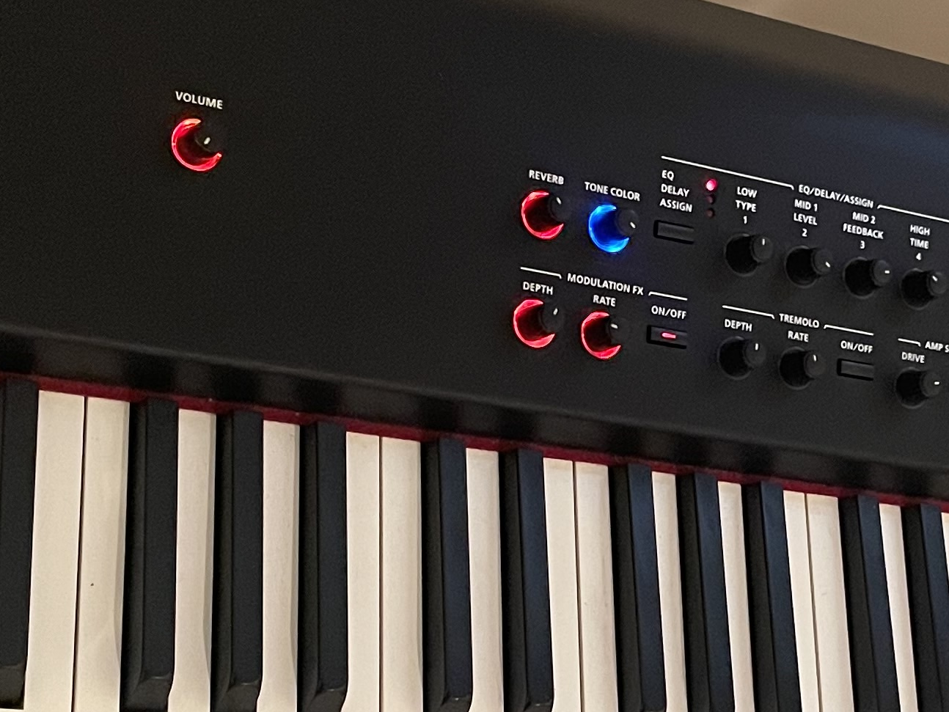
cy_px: 462
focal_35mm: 81
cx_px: 733
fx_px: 2221
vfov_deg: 18.2
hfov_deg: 23.8
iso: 500
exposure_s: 1/50
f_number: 1.6
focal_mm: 4.2
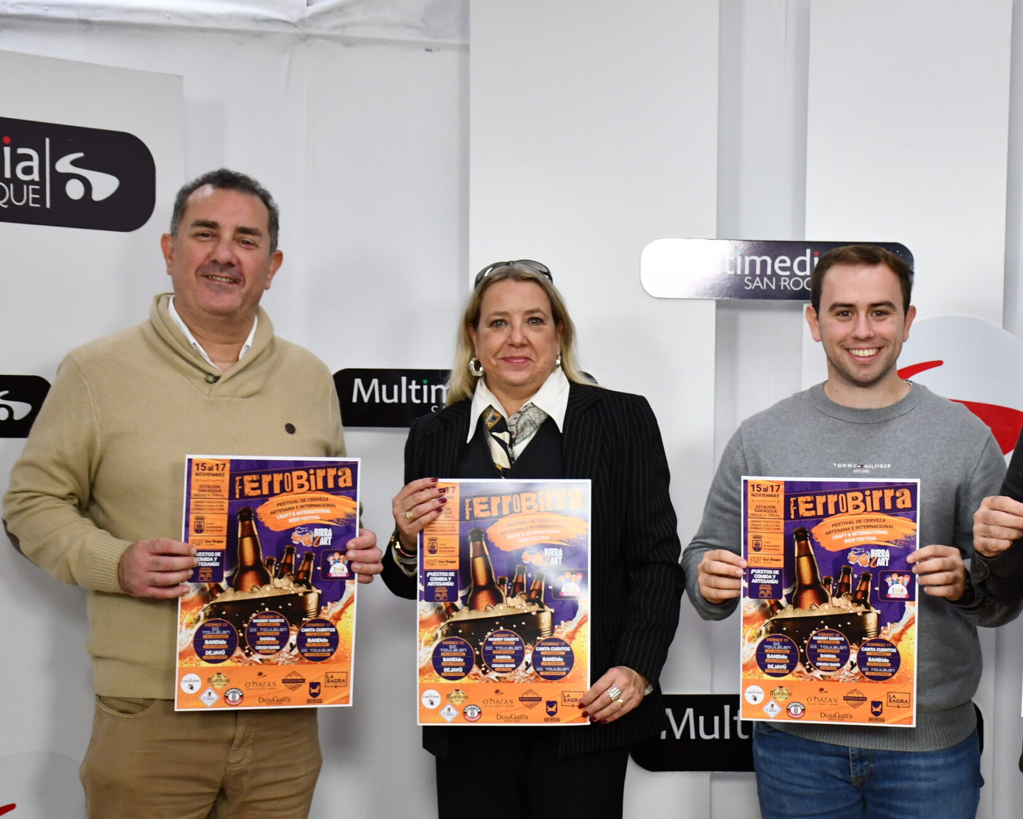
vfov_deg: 20.1
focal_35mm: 76
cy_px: 493
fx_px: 2301
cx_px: 665
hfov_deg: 25.0
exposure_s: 1/250
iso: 800
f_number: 4.2
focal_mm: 35
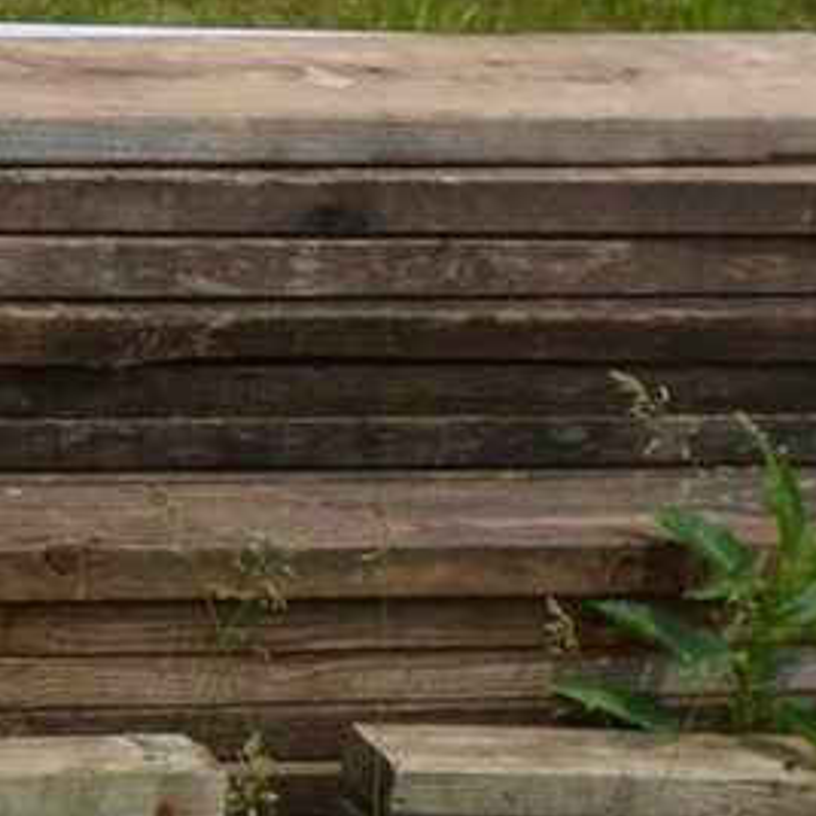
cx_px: -1194
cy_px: 623
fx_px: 5201
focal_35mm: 195
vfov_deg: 9.0
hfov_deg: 8.2
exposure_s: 1/320
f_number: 9
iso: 100
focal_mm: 24
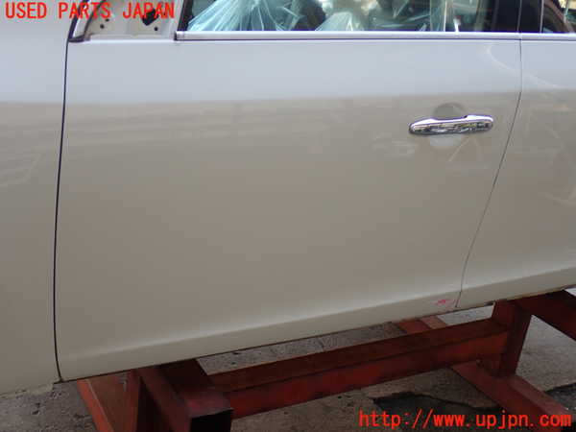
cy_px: 216
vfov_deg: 35.1
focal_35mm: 41
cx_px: 288
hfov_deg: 45.8
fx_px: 682
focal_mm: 7.31
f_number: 2.8
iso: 200
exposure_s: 1/80
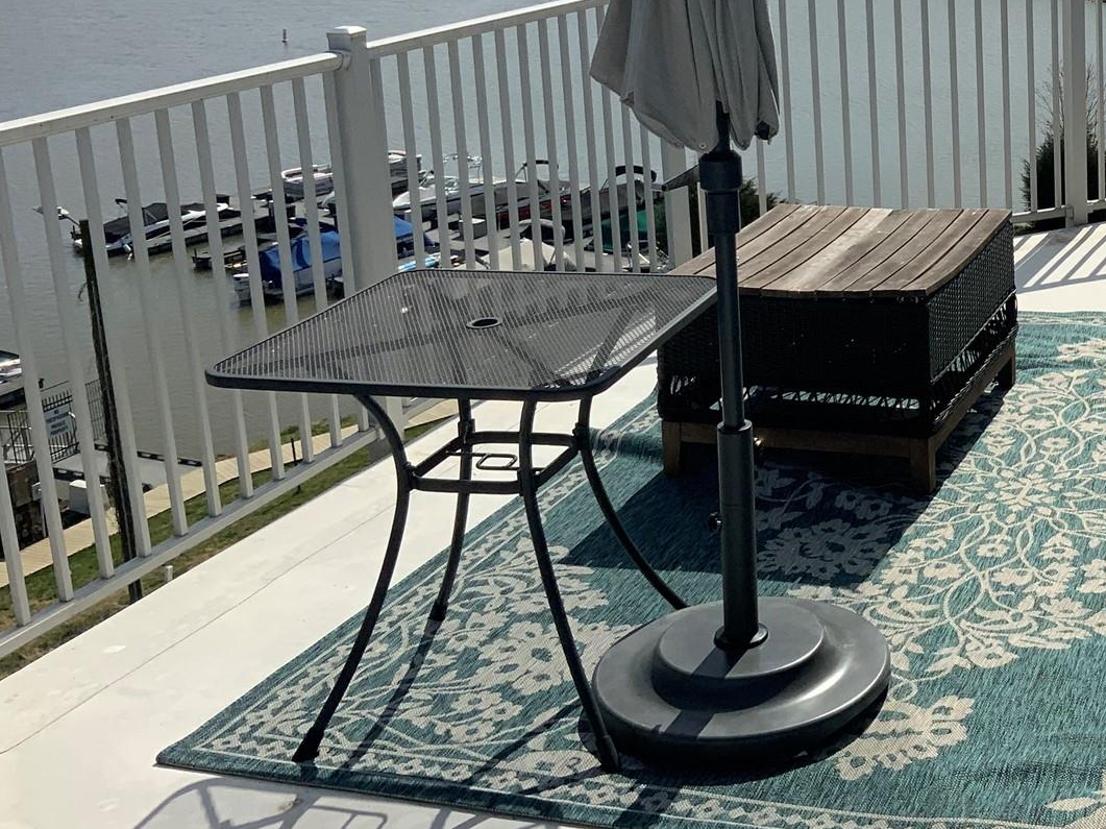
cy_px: 154
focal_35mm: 56
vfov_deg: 25.6
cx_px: 1026
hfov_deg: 32.4
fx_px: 1789
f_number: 1.8
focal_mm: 3
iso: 20
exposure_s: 1/4785
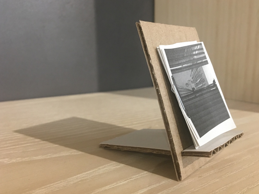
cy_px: 105
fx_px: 247
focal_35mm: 33
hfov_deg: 55.3
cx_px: 138
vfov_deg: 42.9
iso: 160
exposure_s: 1/33
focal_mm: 4.15
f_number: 2.2
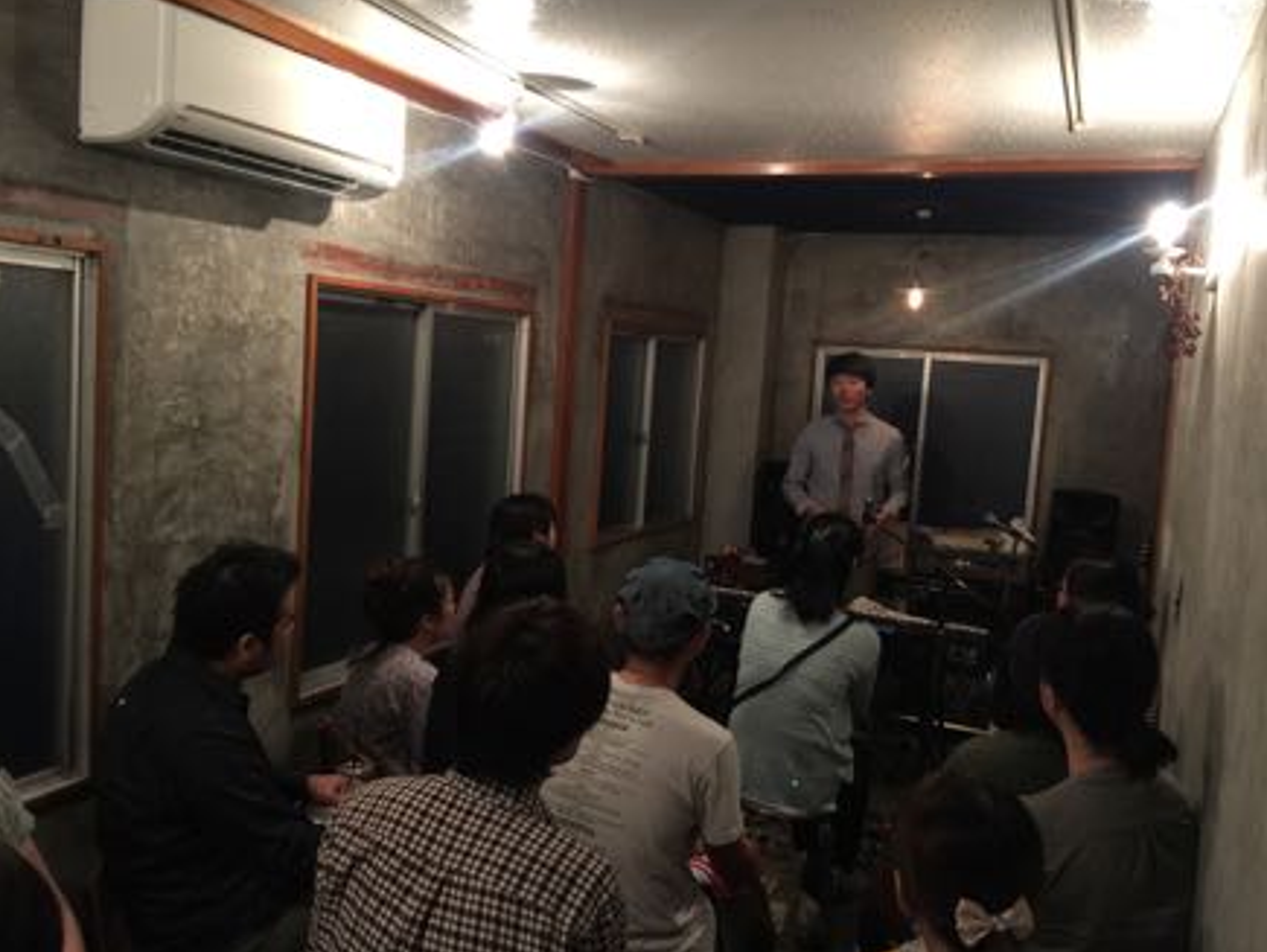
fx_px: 1099
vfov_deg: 46.9
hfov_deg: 59.9
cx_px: 647
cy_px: 477
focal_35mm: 30
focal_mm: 4.15
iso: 80
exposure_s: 1/4
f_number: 2.2
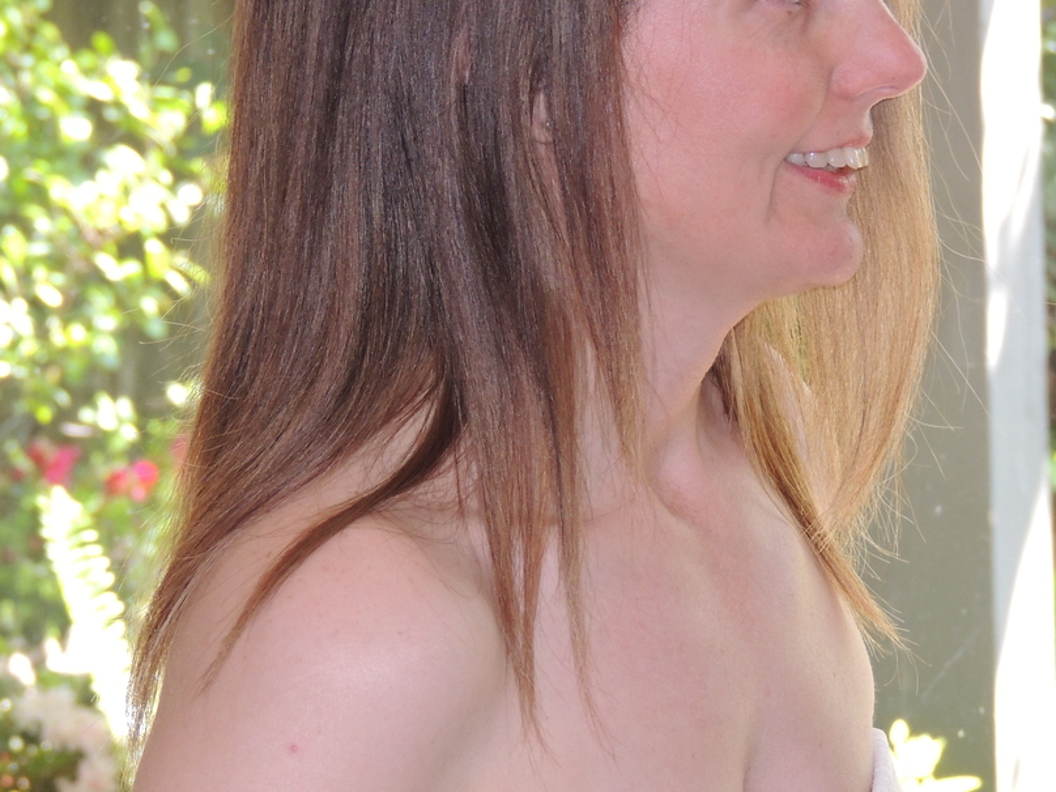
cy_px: 238
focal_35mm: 293
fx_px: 8938
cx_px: 532
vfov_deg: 5.1
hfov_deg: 6.8
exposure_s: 1/60
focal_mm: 33
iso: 360
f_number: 4.6
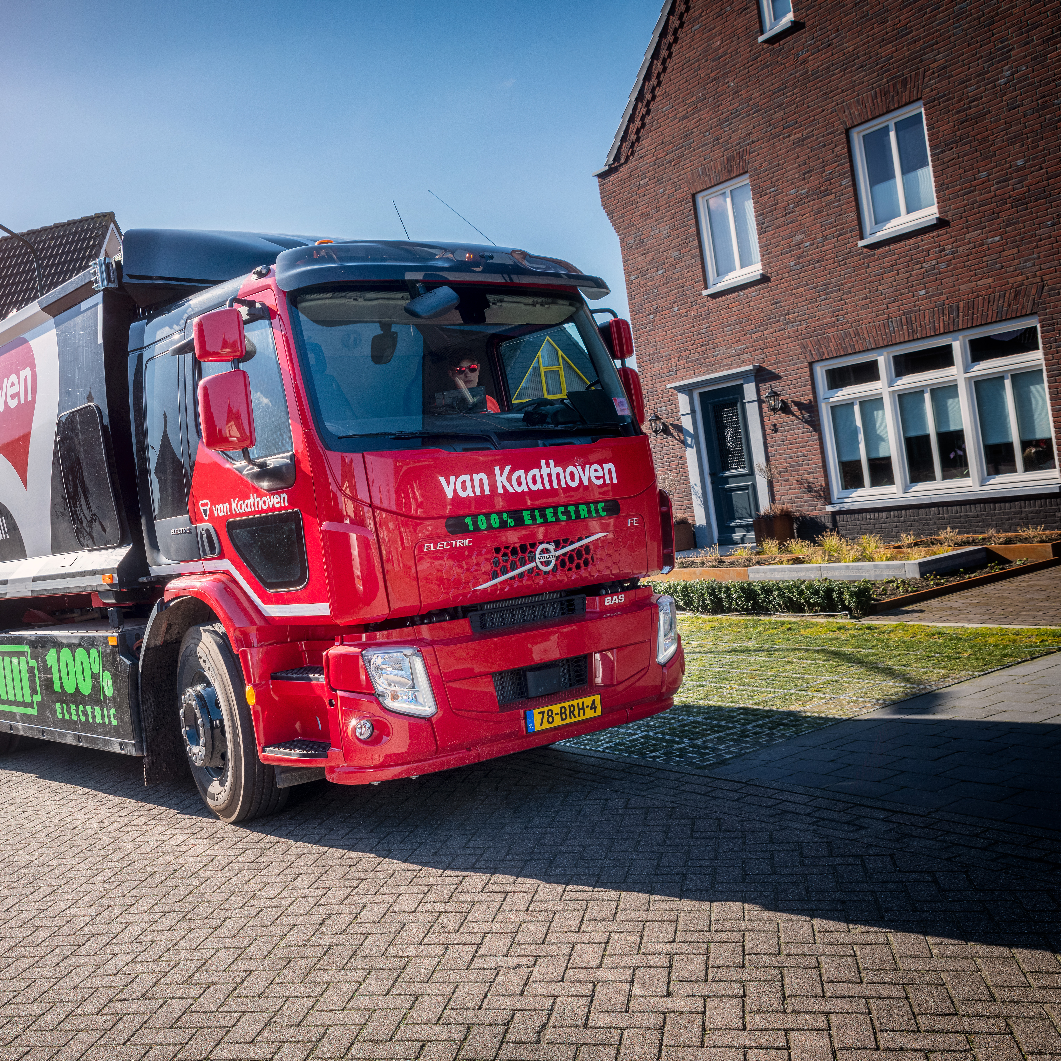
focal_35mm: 37
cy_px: 531
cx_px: 293
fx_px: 1283
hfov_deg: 43.8
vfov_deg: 44.9
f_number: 9
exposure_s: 1/200
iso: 250
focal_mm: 29
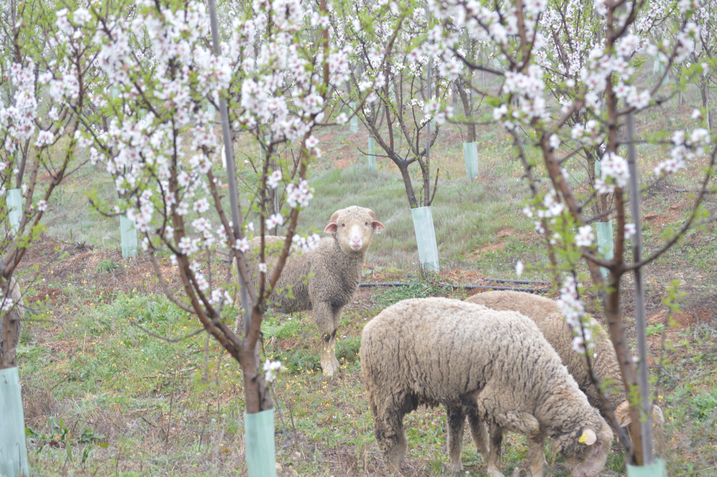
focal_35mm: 147
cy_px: 238
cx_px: 358
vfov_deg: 9.3
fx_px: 2925
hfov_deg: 14.0
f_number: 8
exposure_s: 1/100
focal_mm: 98
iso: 400
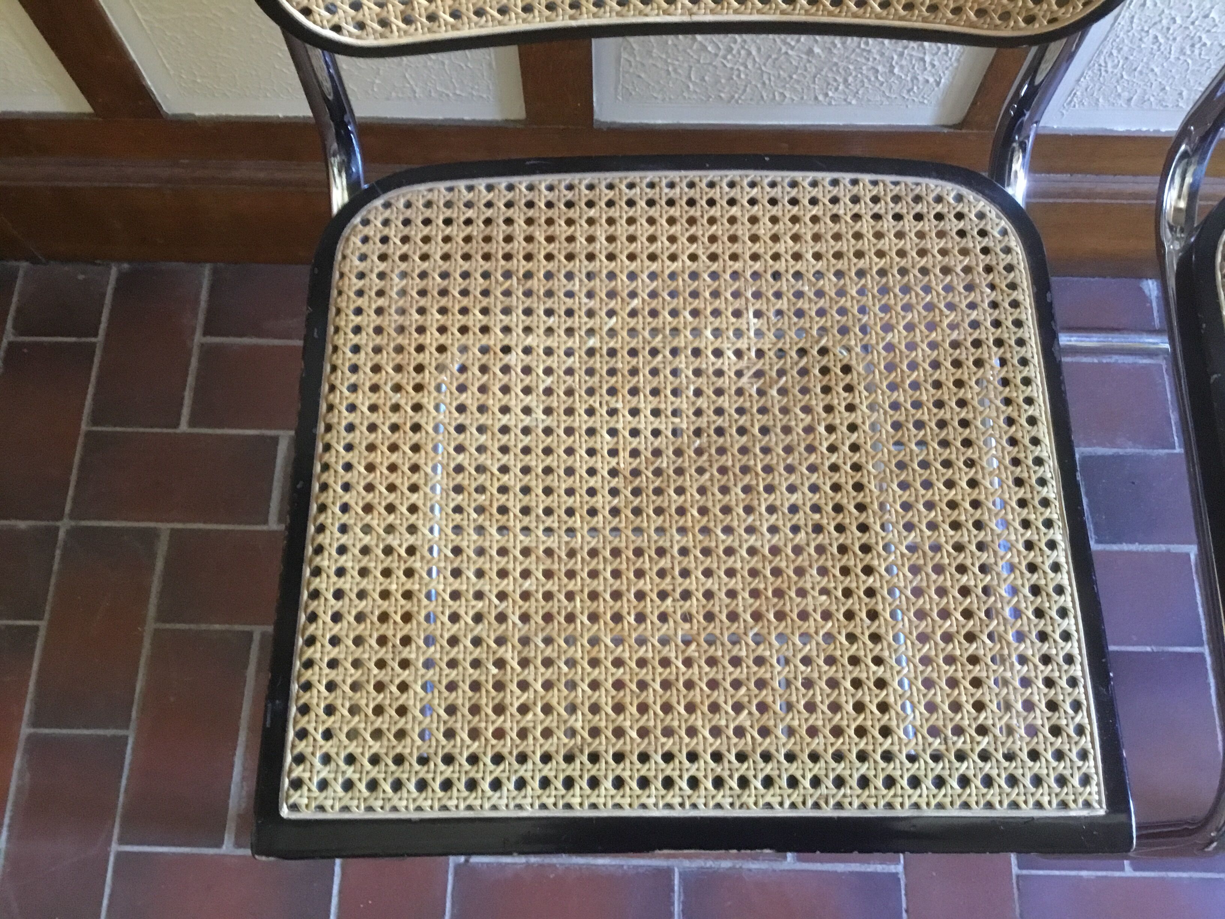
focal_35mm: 31
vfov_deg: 45.4
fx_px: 1097
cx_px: 612
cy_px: 460
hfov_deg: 58.4
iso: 400
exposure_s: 1/17
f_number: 2.4
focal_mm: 3.3
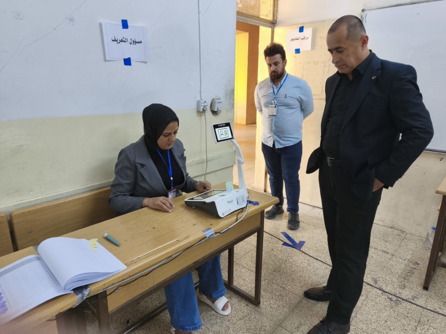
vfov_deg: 58.9
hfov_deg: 73.9
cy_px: 167
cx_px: 223
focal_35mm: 23
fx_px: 296
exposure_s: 1/100
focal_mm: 5.35
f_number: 1.7
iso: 250
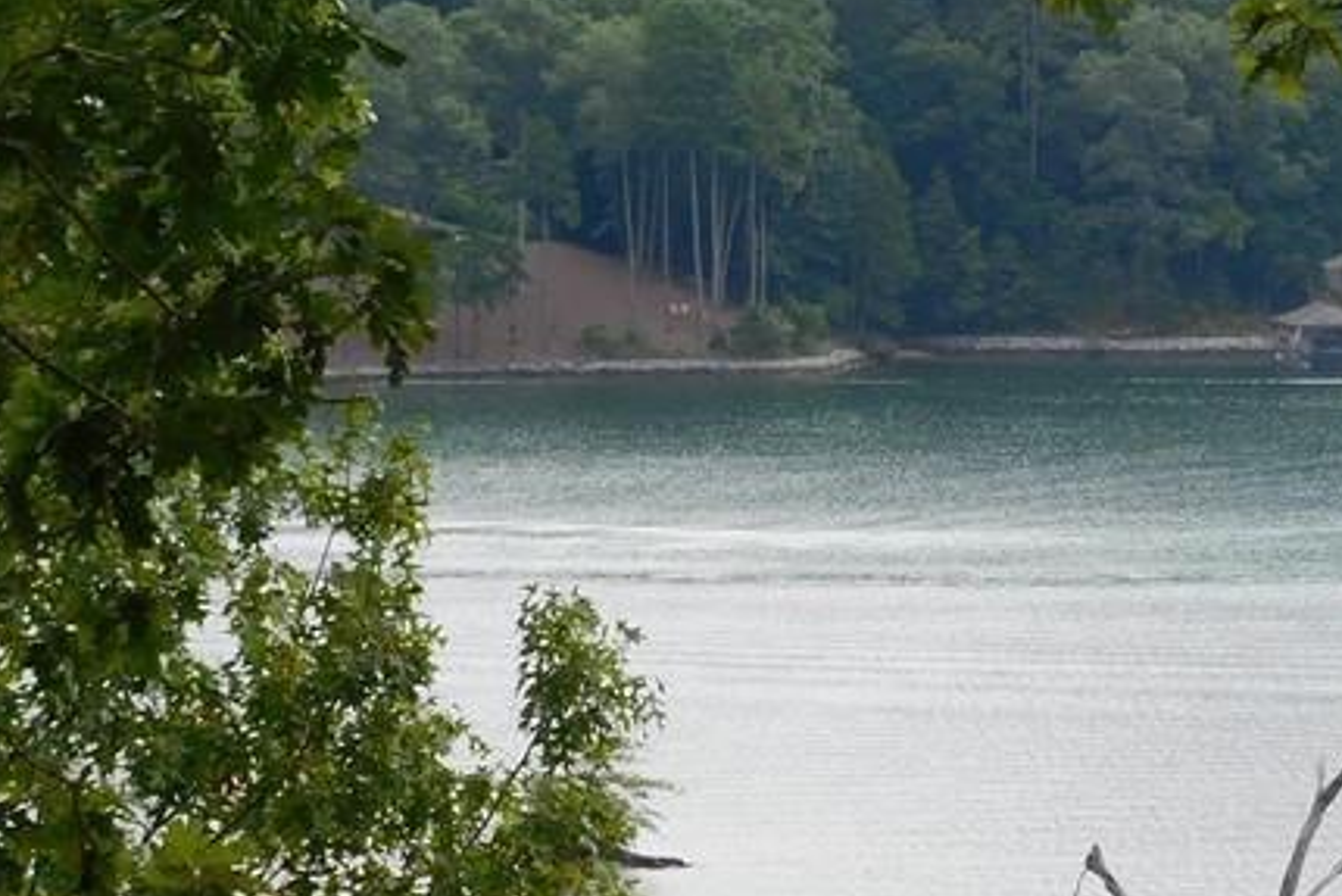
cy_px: 325
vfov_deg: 5.6
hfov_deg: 8.4
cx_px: 1330
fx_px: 9136
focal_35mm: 245
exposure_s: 1/400
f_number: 4.6
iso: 125
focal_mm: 17.6
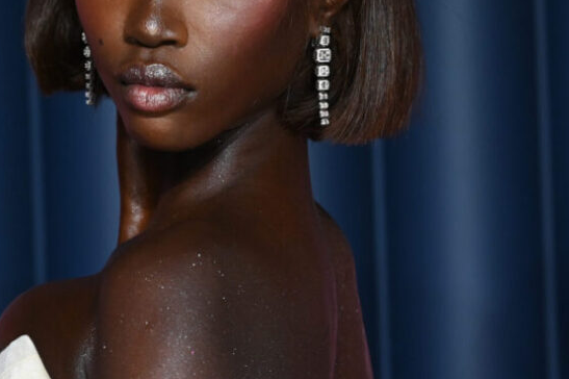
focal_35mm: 439
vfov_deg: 3.1
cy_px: 172
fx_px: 6934
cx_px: 179
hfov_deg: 4.7
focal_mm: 200
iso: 1000
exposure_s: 1/400
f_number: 5
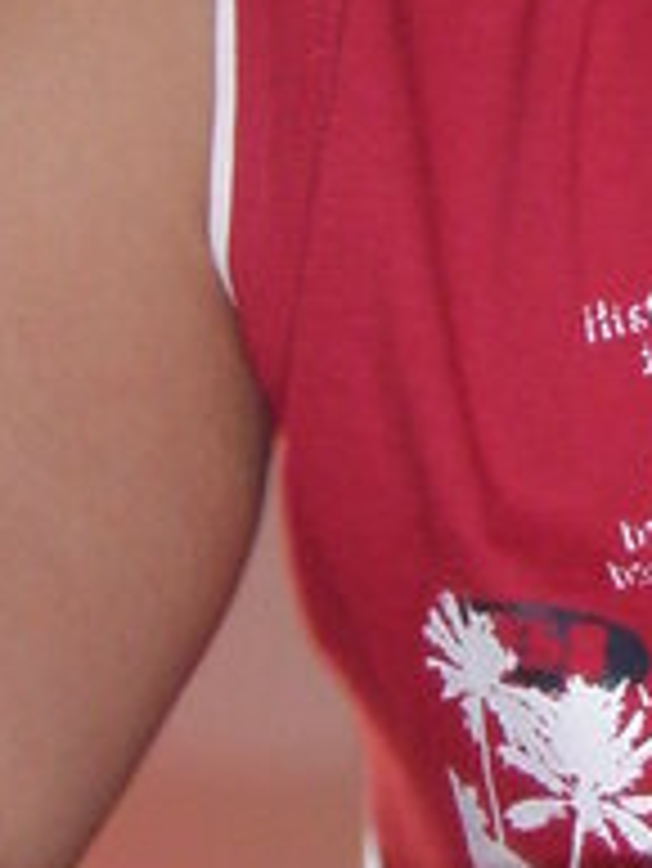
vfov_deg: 8.3
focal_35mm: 236
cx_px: 1034
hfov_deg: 6.2
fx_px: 5920
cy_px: -54
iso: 100
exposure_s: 1/30
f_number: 3.5
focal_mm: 6.7
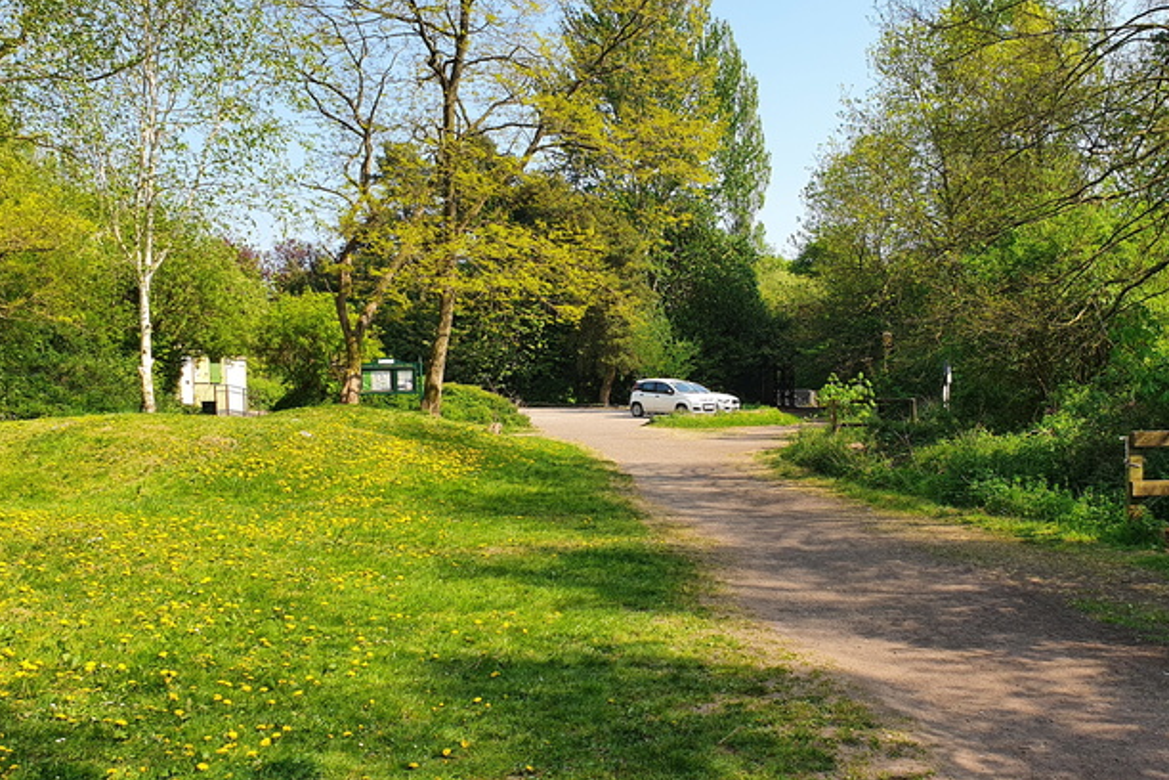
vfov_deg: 37.8
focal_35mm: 35
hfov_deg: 54.2
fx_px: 1136
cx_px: 680
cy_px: 453
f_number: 2.4
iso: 50
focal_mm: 4.32
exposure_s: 1/672
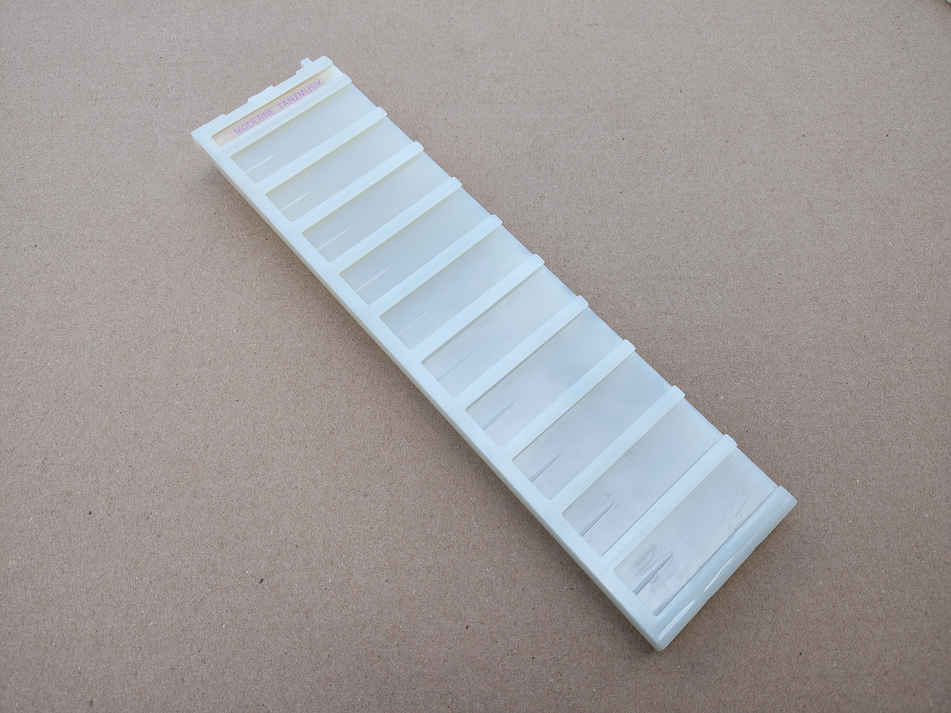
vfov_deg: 56.8
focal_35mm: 24
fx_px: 659
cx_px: 476
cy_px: 356
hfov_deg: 71.6
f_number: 1.8
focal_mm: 5.56
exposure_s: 1/727
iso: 100
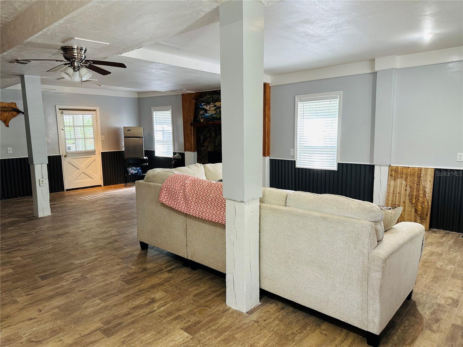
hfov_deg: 71.6
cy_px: 174
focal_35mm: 24
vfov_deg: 56.8
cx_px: 232
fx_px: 321
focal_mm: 6.86
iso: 160
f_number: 1.78
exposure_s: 1/60
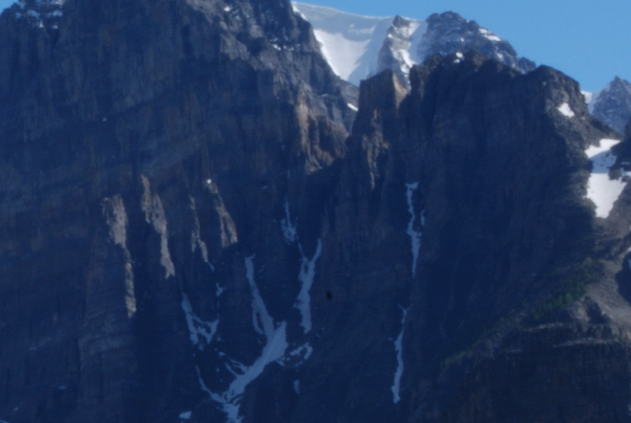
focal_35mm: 265
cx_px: -300
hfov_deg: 7.6
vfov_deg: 5.2
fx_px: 4643
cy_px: 356
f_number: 36
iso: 100
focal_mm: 55
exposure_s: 1/10
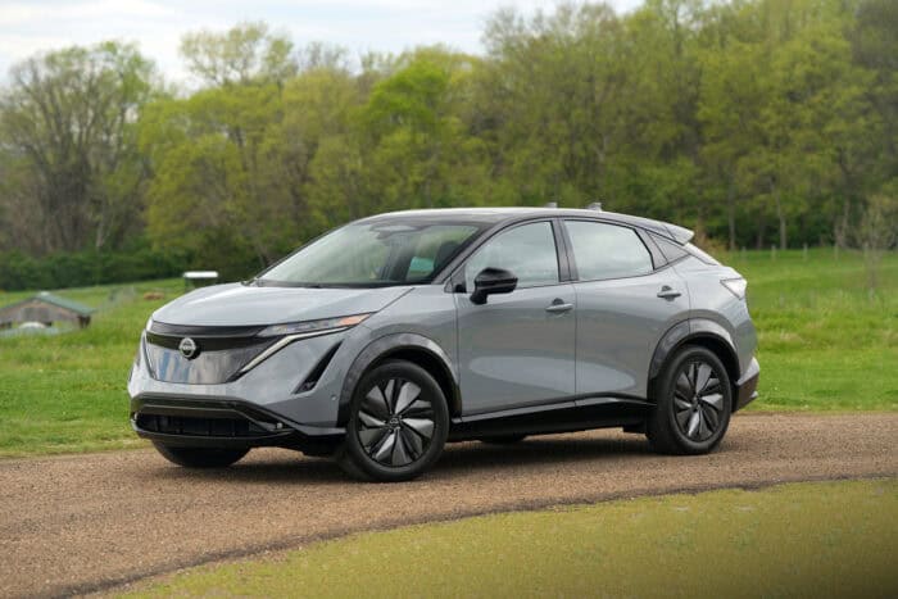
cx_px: 449
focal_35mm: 119
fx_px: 2969
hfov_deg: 17.2
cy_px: 300
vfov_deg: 11.5
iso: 100
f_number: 4.5
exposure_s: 1/200
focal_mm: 119
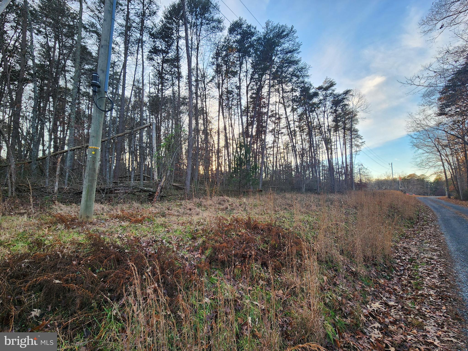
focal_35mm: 13
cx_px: 234
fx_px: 176
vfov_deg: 89.9
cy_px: 176
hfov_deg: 106.2
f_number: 2.2
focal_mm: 2.2
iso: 64
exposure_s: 1/120
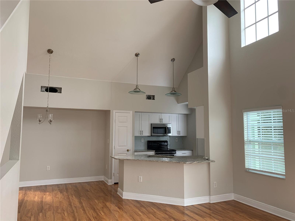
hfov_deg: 67.3
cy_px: 110
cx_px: 148
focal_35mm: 26
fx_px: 222
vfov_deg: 53.1
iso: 32
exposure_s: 1/122
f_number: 1.8
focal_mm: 4.25
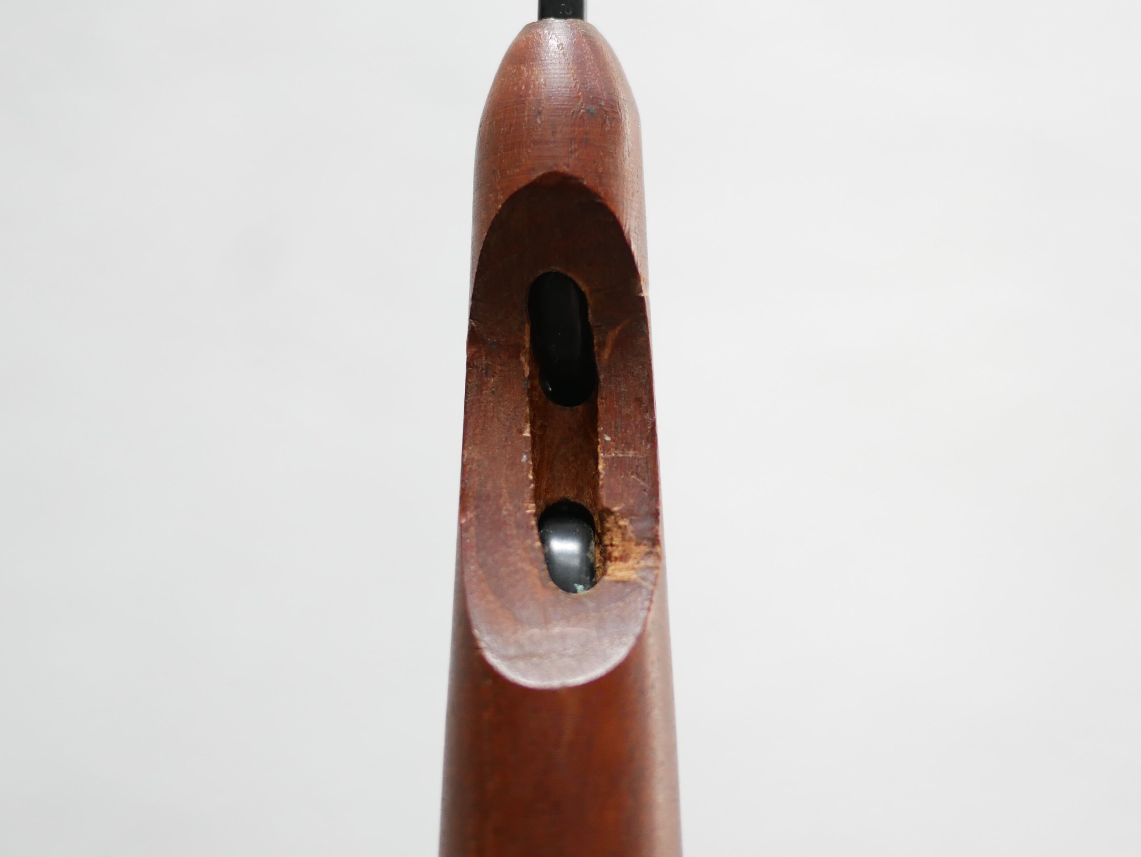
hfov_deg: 33.7
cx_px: 619
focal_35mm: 57
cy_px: 354
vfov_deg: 25.6
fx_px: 1880
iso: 320
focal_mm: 20
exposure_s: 1/60
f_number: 1.7
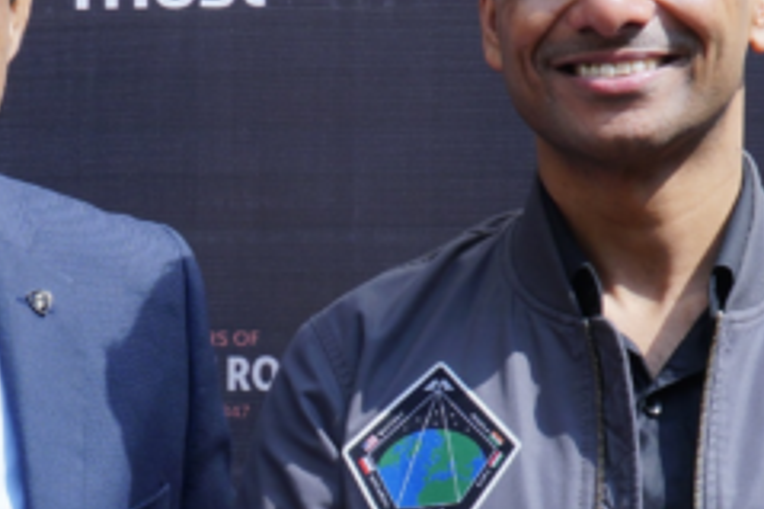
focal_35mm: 183
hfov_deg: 11.2
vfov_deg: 7.5
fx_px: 3881
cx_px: 115
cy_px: 499
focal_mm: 38
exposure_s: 1/80
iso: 200
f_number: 14
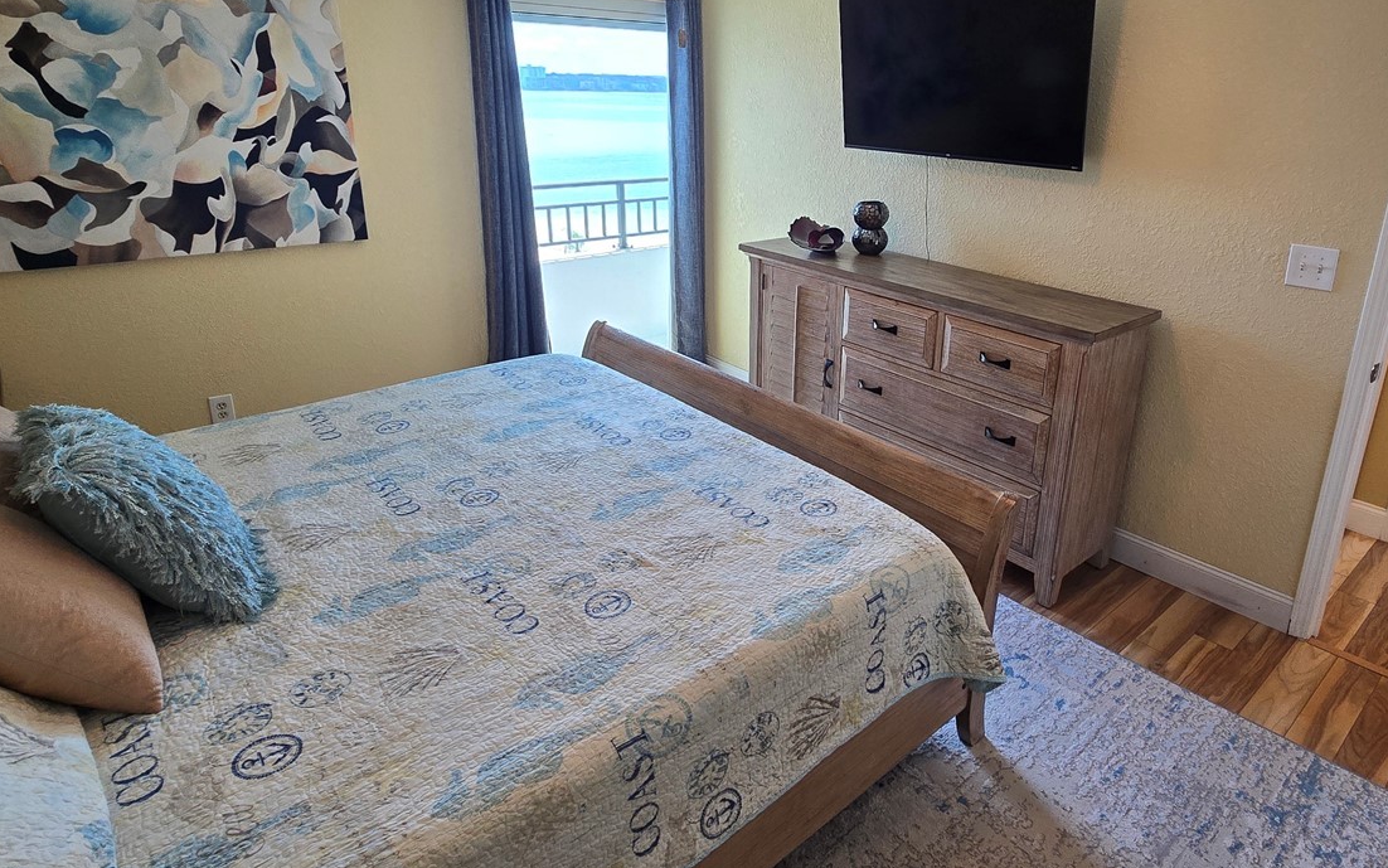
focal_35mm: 20
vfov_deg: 59.3
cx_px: 805
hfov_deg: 84.4
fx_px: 757
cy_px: 360
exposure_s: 1/60
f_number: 2.2
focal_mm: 2.2
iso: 80
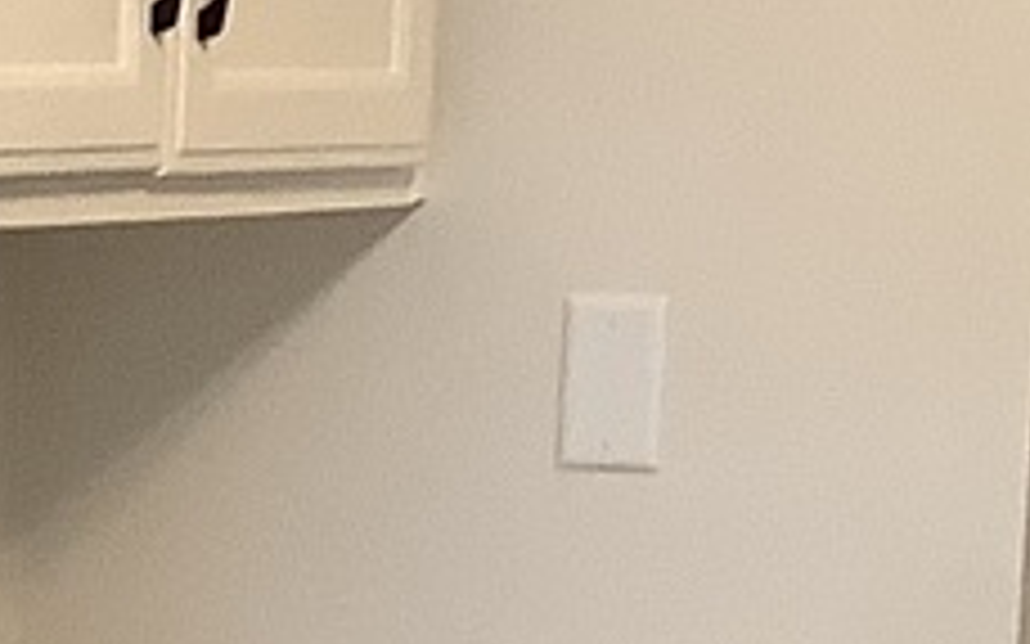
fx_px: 5809
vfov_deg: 6.2
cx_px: -589
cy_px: 1297
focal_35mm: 207
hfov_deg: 9.8
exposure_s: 1/60
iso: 64
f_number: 2.4
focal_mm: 3.3
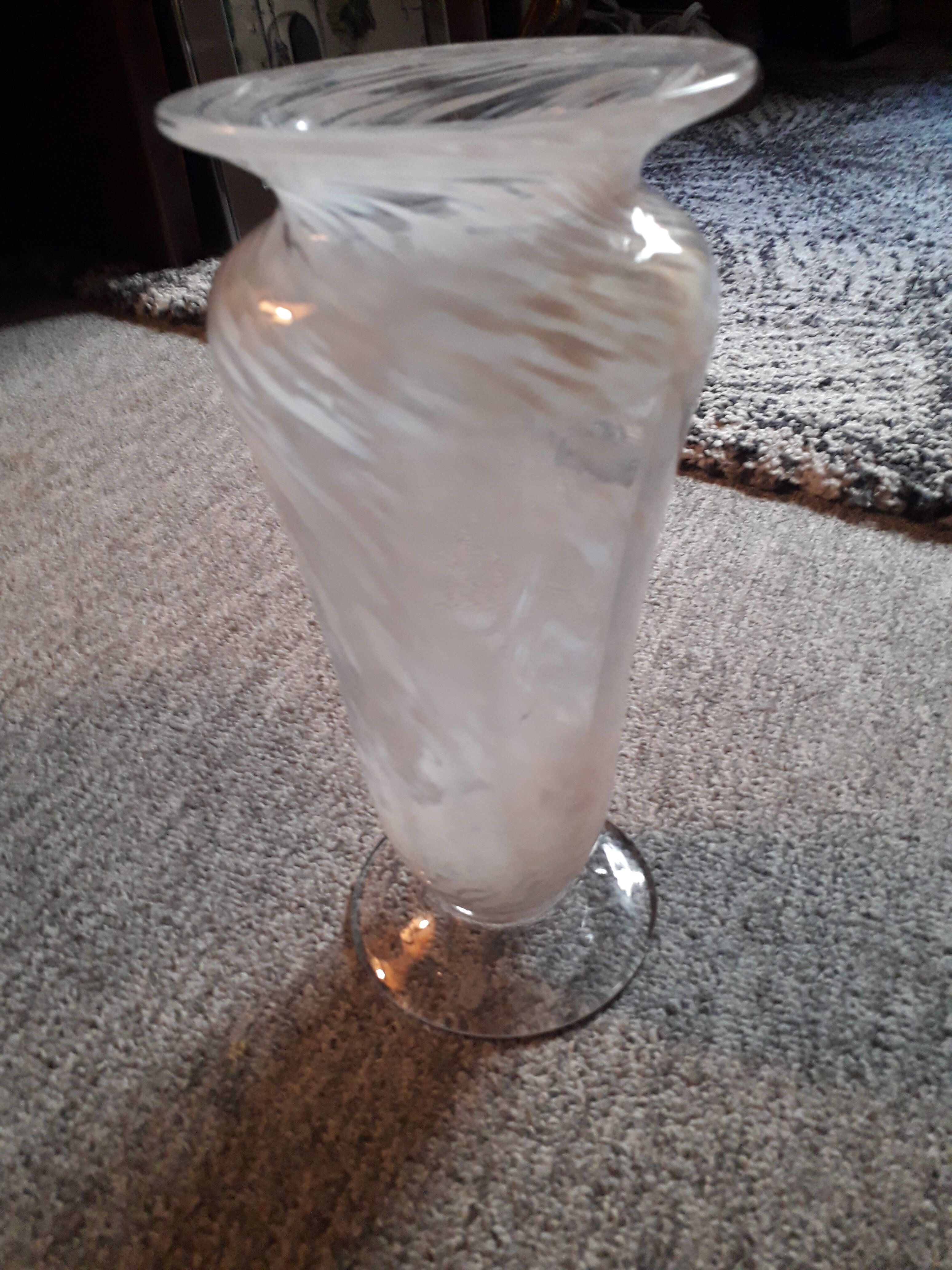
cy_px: 635
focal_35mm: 27
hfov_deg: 51.4
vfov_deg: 65.3
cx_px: 476
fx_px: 990
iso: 200
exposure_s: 1/25
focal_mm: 3.6
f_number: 1.9
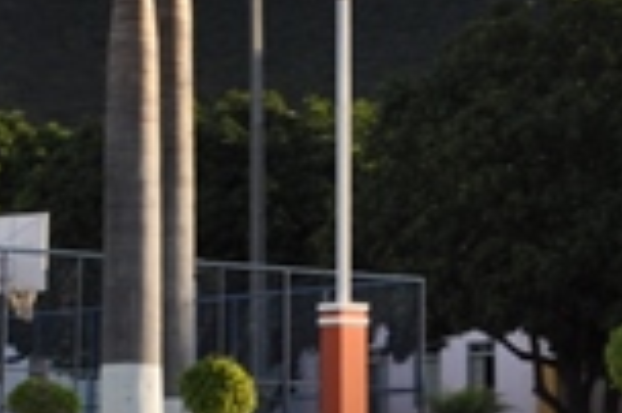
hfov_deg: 9.1
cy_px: 18
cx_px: -336
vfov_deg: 6.2
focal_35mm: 221
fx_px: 3814
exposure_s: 1/250
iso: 200
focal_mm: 32
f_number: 8
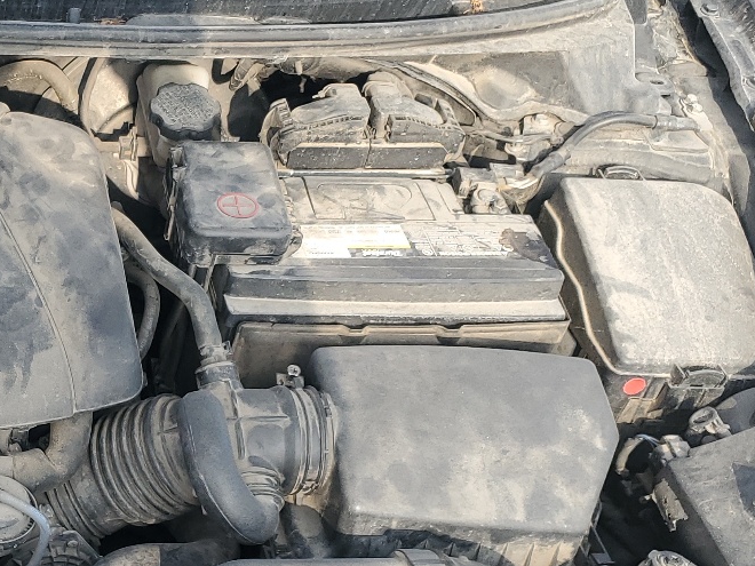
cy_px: 409
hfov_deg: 28.1
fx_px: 1374
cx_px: -66
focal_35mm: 63
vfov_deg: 23.1
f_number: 1.5
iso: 50
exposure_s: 1/455
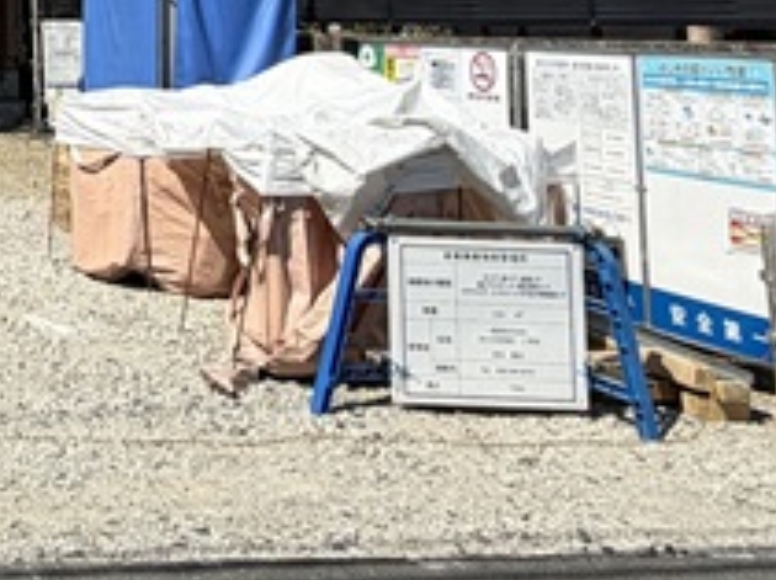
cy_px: -139
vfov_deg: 22.0
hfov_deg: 25.9
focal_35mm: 61
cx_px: -294
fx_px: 1366
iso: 20
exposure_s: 1/1105
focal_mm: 2.22
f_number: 2.2
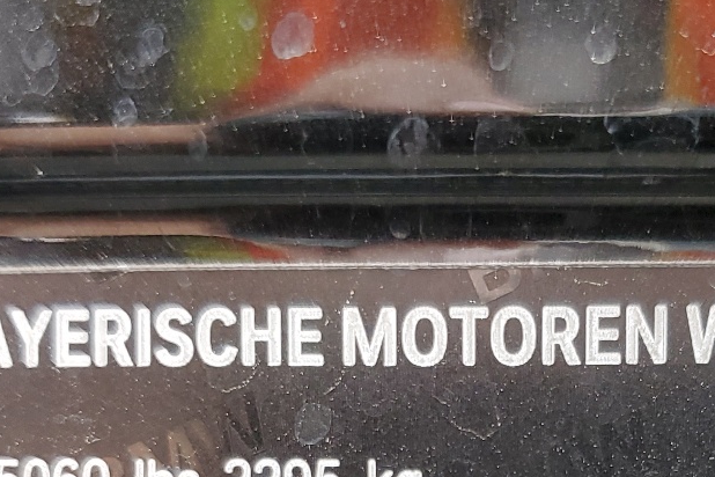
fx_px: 1390
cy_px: 691
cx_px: 449
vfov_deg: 17.7
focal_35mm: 70
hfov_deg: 28.7
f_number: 1.5
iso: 65
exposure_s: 1/120
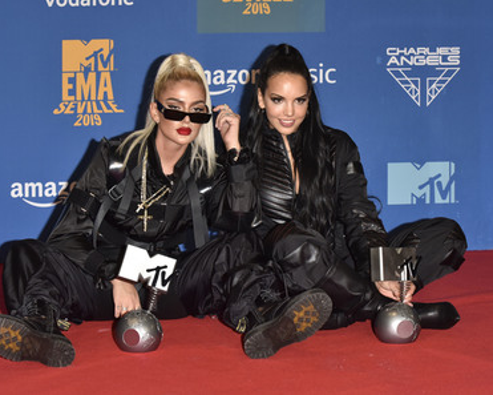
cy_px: 197
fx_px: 1430
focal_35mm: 98
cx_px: 243
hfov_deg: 19.6
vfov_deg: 15.7
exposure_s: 1/250
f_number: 6.3
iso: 1600
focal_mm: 86
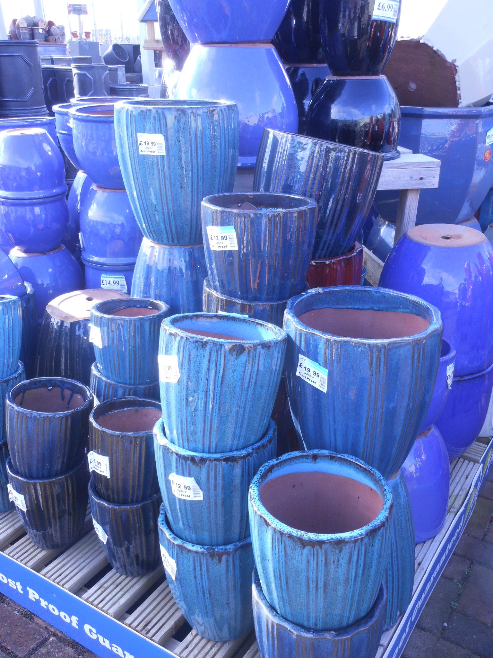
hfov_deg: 42.9
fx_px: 627
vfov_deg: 55.4
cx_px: 246
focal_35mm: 33
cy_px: 329
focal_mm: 5.9
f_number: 4
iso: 80
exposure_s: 1/40
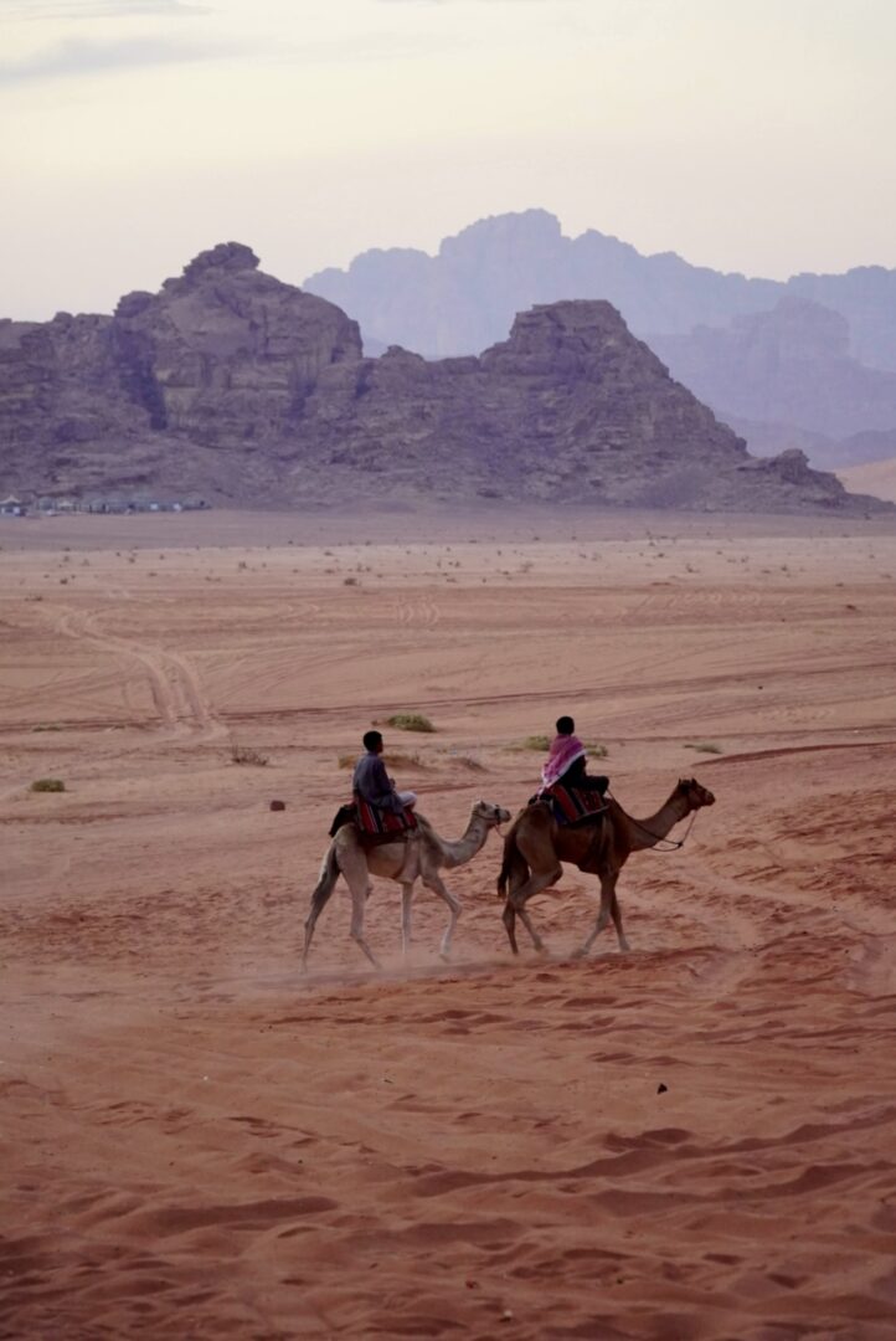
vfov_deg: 17.7
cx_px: 448
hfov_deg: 11.9
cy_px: 670
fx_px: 4303
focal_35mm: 116
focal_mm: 77
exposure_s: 1/125
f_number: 4
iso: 2000
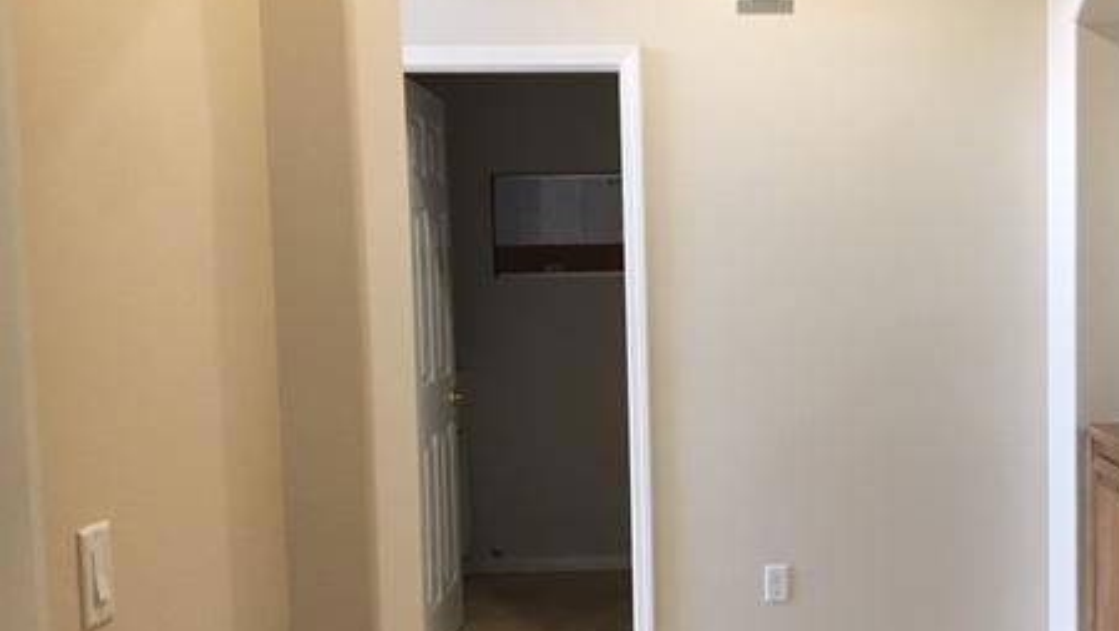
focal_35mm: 45
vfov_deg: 26.5
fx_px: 1336
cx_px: 795
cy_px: 367
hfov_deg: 44.4
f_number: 2.2
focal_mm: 4.15
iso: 100
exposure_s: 1/30
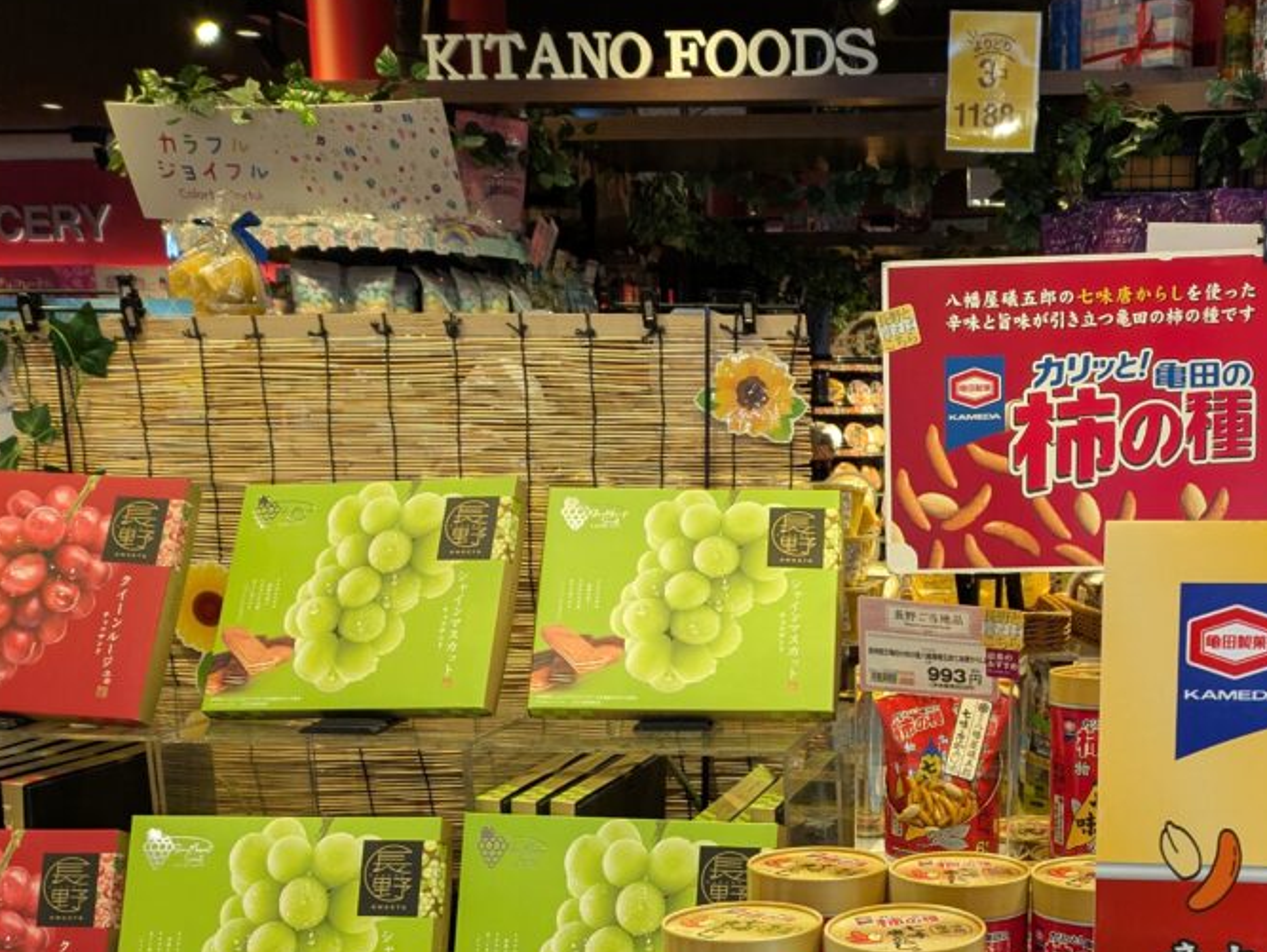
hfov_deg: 38.9
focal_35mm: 48
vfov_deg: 28.9
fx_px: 1758
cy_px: 886
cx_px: 898
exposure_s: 1/120
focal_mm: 5.43
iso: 164
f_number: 1.89
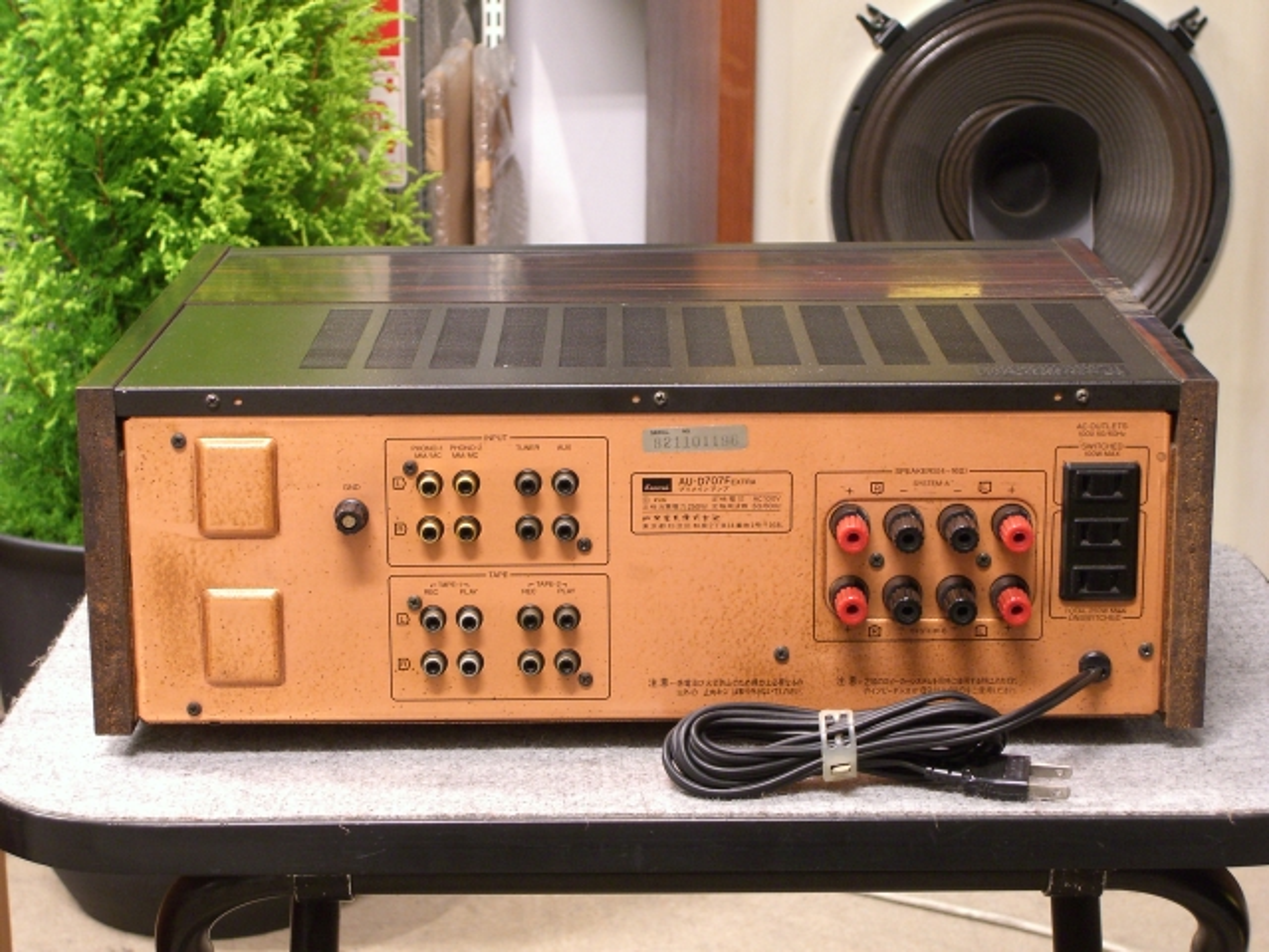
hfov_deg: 24.4
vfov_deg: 18.4
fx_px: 2933
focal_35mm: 80
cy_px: 476
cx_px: 634
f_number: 4.4
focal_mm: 16.6
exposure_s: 1/2.5
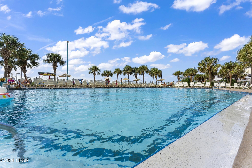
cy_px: 84
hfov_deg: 104.3
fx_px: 98
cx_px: 126
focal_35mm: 14
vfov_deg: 81.2
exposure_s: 1/250
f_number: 9
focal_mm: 14
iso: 100
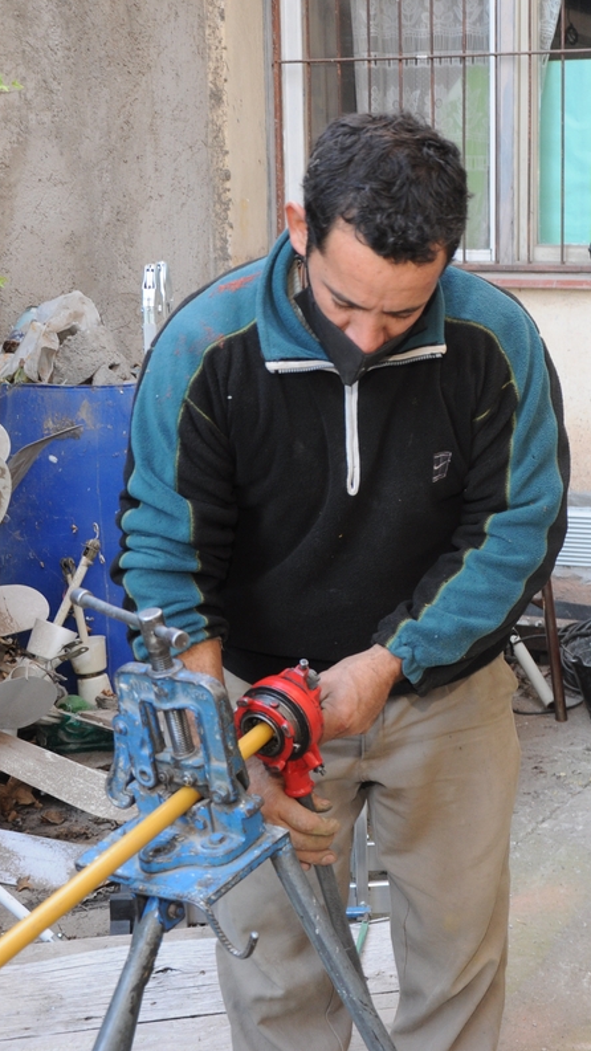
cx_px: 621
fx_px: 1588
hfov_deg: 20.3
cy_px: 527
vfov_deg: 36.6
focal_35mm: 57
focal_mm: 24
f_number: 5
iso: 400
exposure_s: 1/60
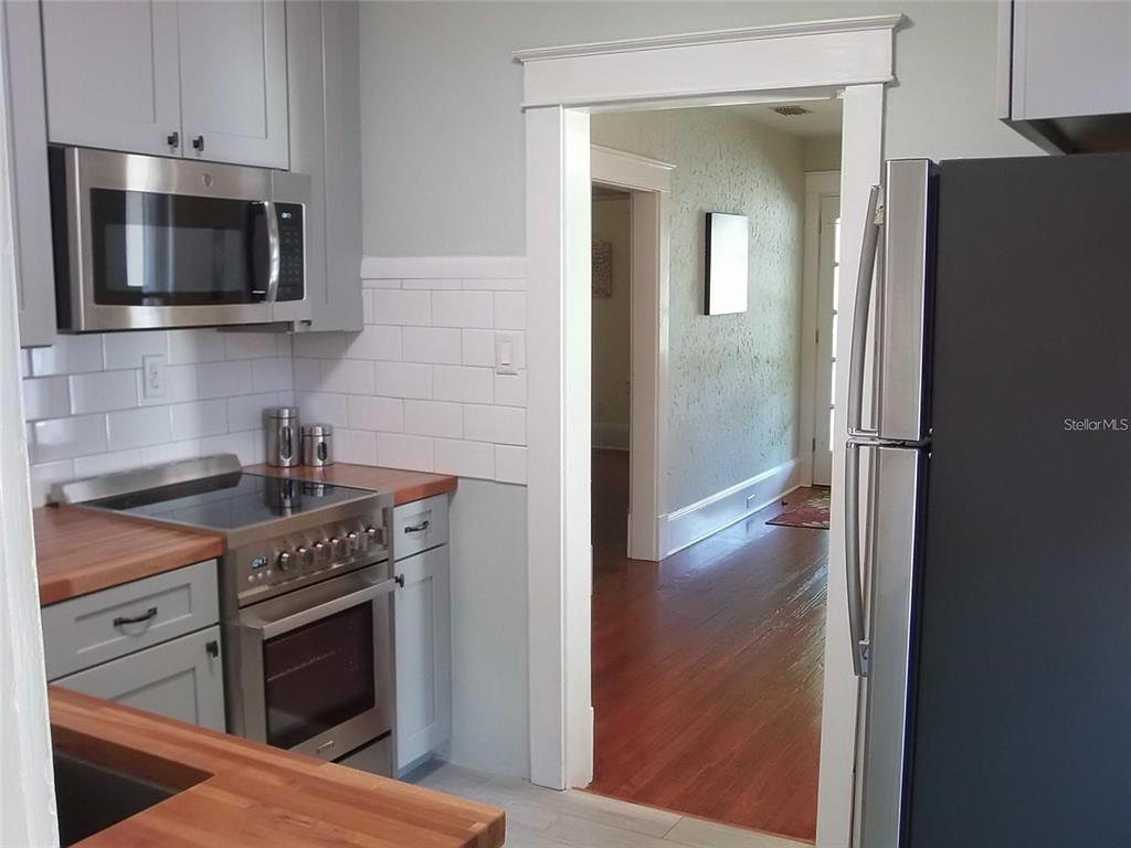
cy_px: 424
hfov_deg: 55.4
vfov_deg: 42.9
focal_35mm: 33
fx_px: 1078
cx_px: 566
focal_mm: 5.9
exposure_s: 1/20
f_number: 3.4
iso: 200
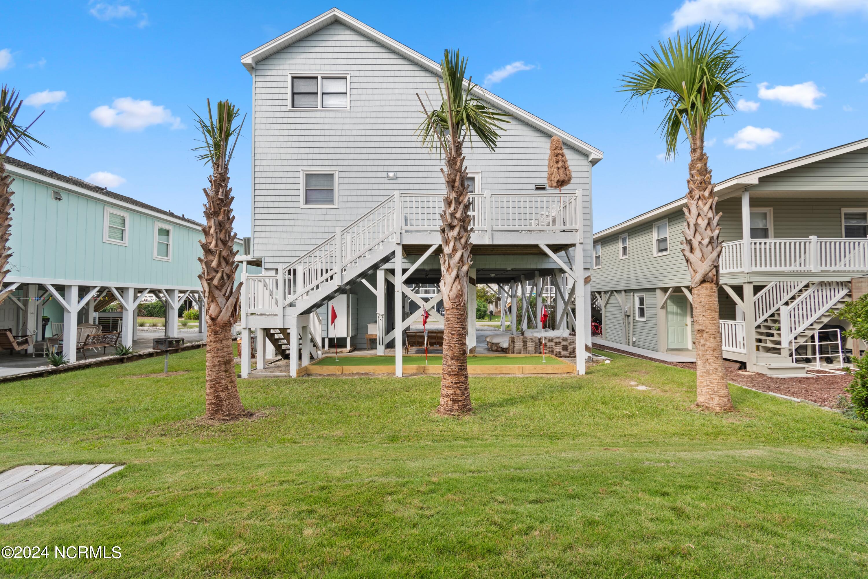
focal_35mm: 15
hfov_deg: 100.4
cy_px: 290
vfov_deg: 77.3
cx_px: 434
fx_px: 362
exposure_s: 1/125
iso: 100
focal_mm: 10
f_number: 5.6
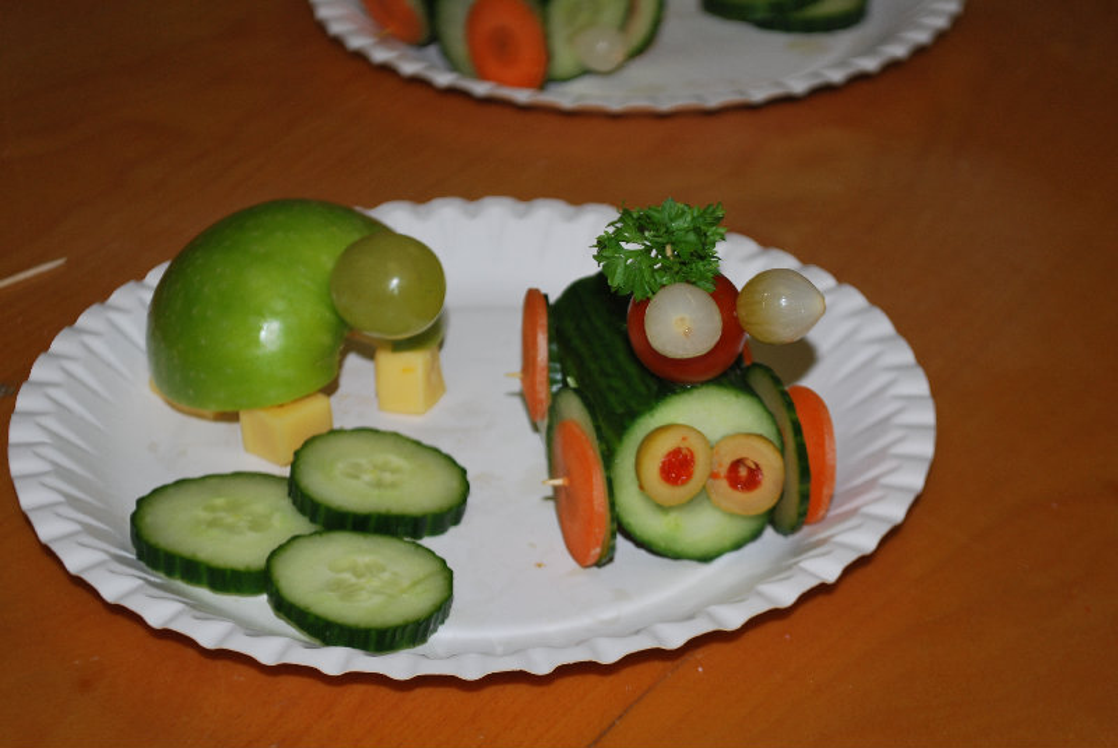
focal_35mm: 82
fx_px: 2564
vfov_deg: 16.6
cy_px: 374
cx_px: 559
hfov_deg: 24.6
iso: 200
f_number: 5.6
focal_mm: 55
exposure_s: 1/60
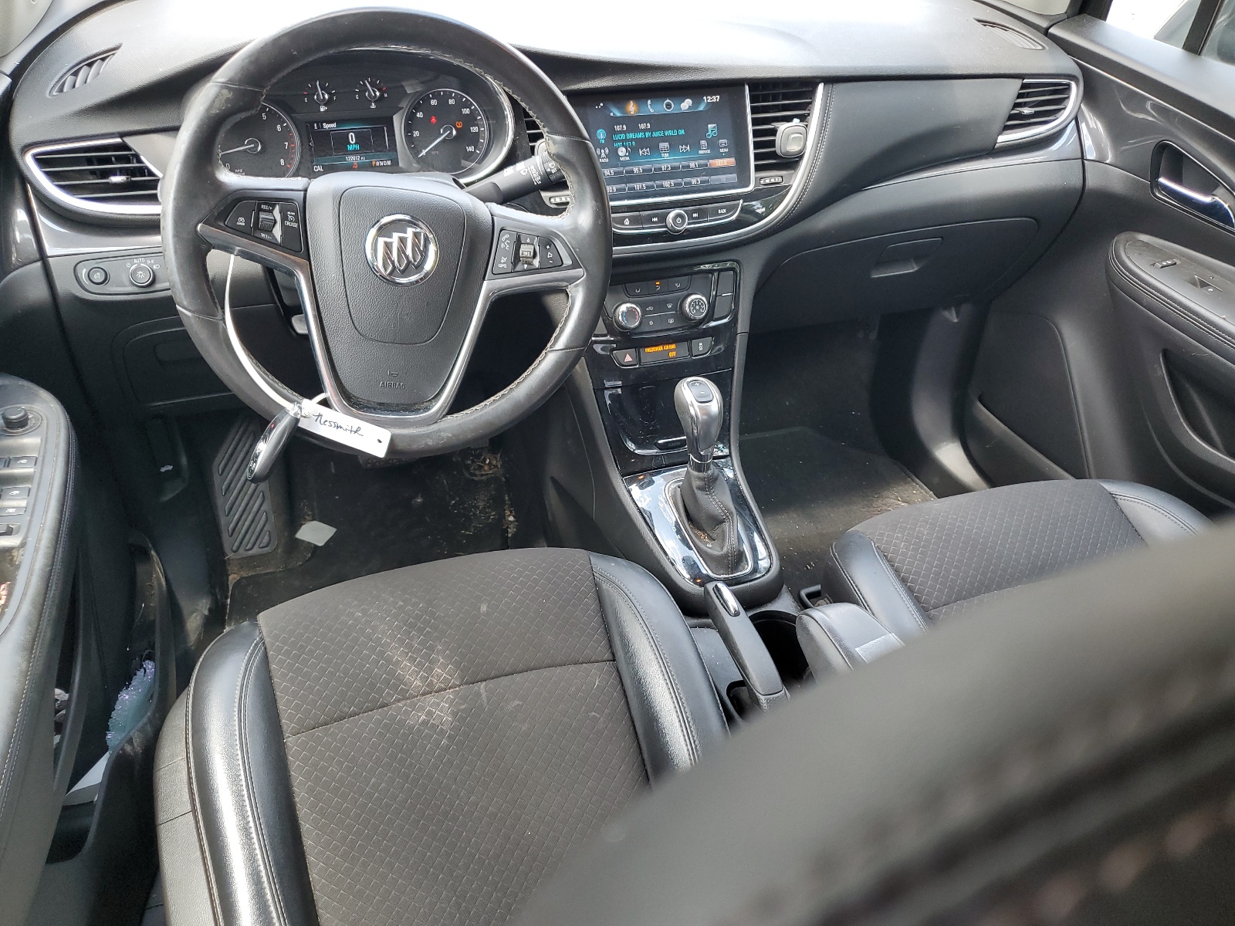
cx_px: 618
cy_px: 463
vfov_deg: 53.1
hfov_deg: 67.3
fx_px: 928
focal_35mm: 26
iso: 67
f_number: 1.5
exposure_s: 1/120
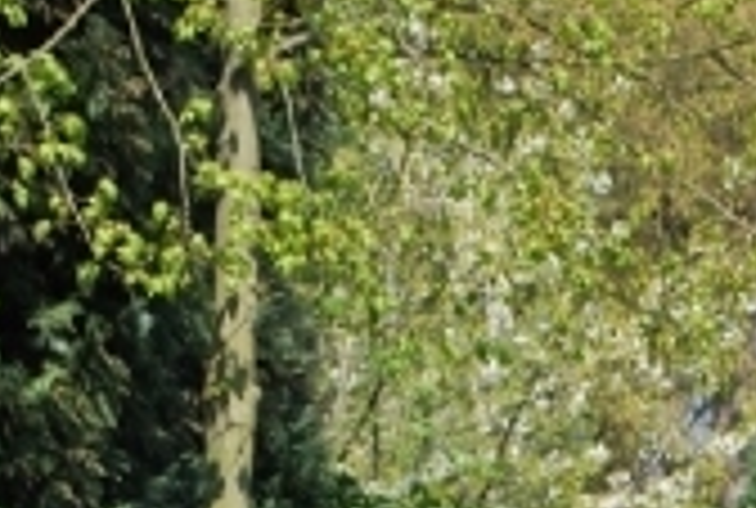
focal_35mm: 294
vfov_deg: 4.7
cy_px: 766
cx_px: 981
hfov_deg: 6.9
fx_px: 6186
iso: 100
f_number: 6.3
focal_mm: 55
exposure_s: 1/160
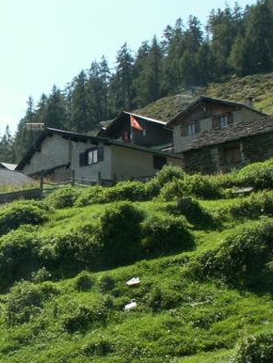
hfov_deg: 24.3
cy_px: 203
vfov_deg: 33.2
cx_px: 10
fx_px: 609
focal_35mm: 58
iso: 50
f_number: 5.6
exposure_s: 1/160
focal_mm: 5.86
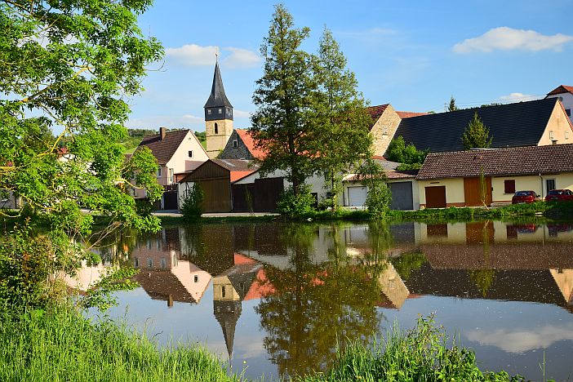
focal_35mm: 48
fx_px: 764
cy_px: 191
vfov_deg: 28.1
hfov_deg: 41.1
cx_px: 286
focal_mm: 32
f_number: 6.3
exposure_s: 1/400
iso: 200
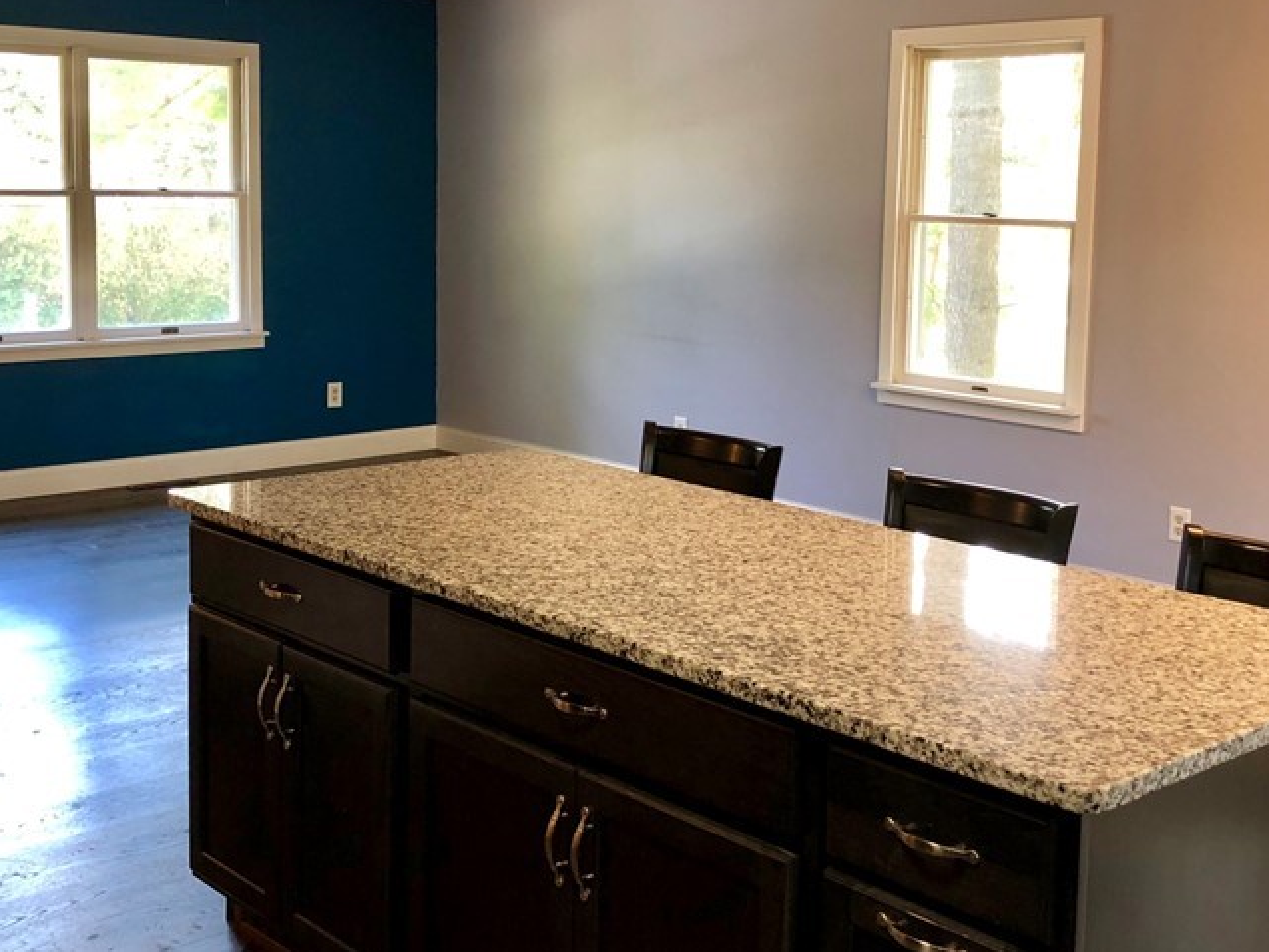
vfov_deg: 32.0
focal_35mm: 45
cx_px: 651
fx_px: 1650
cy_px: 358
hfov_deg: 42.1
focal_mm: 4
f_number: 1.8
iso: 40
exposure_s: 1/24
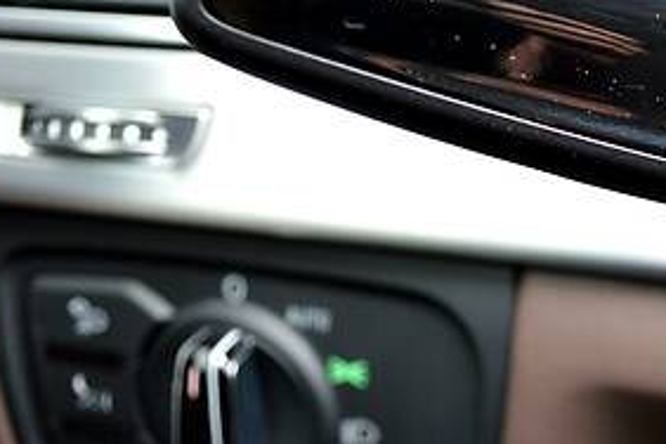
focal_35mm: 85
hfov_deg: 22.8
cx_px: 690
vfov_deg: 15.8
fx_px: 1572
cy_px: 435
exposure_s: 1/25
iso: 400
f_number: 3.8
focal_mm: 20
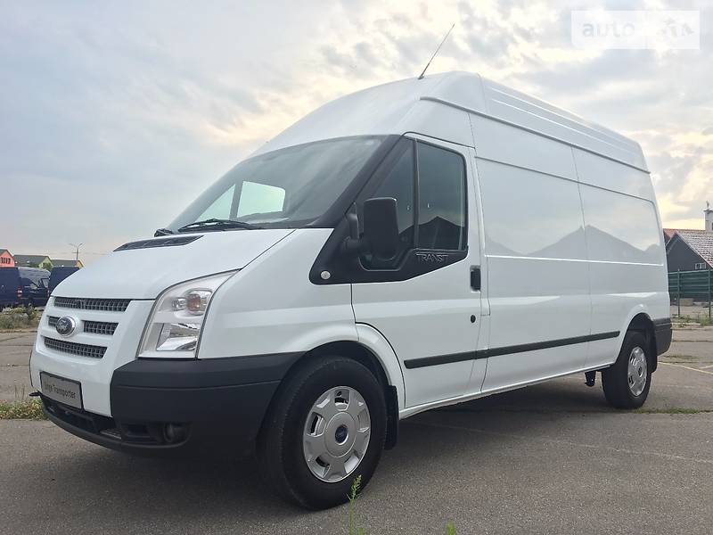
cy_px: 268
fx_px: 597
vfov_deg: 48.2
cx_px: 356
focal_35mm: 29
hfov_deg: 61.7
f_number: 2.2
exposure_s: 1/663
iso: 25
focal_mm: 4.2
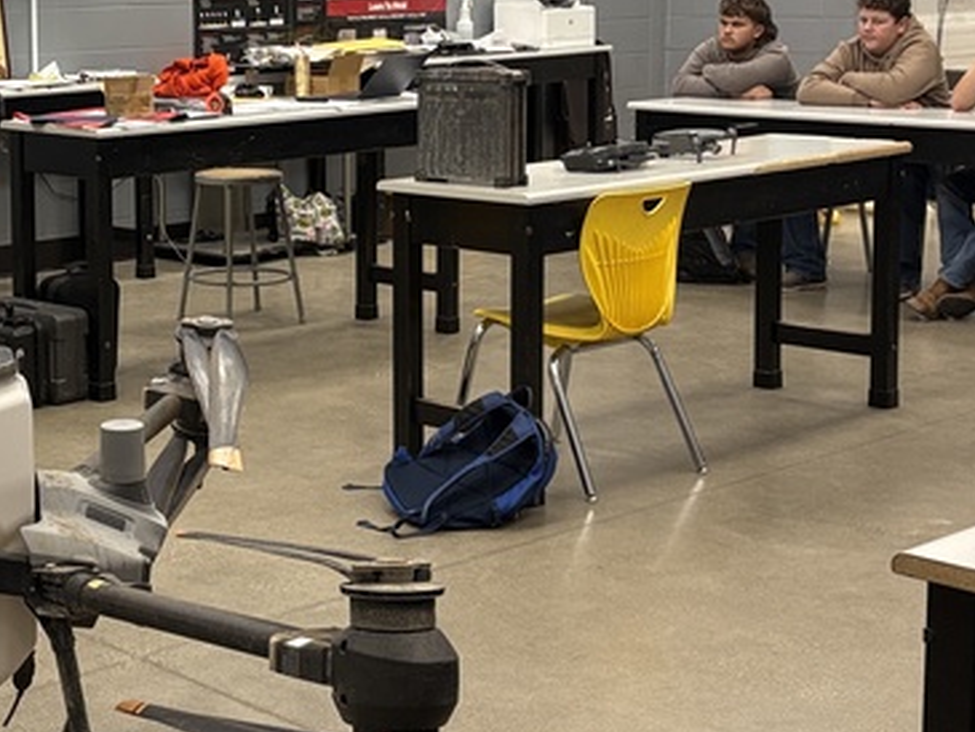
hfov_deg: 26.0
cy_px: 230
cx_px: 142
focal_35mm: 73
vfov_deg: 20.1
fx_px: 2057
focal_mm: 5.96
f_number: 1.6
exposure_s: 1/60
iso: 125
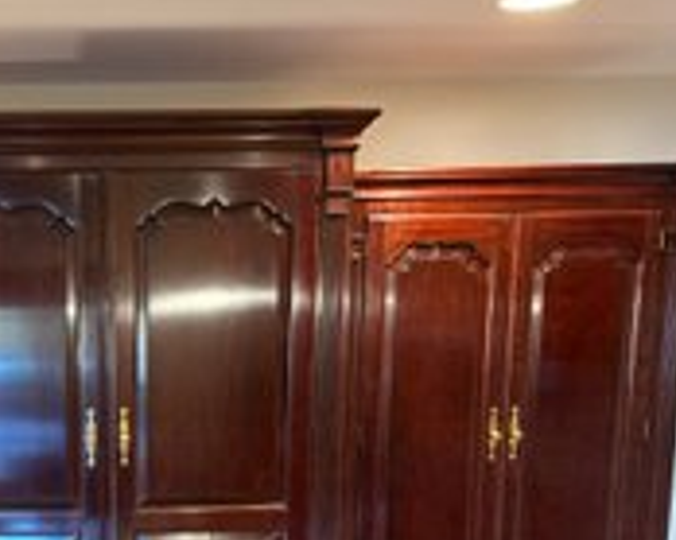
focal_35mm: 50
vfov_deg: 29.3
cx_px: 87
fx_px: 1000
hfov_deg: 35.5
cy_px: 460
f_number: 1.5
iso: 500
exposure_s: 1/40
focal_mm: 5.7
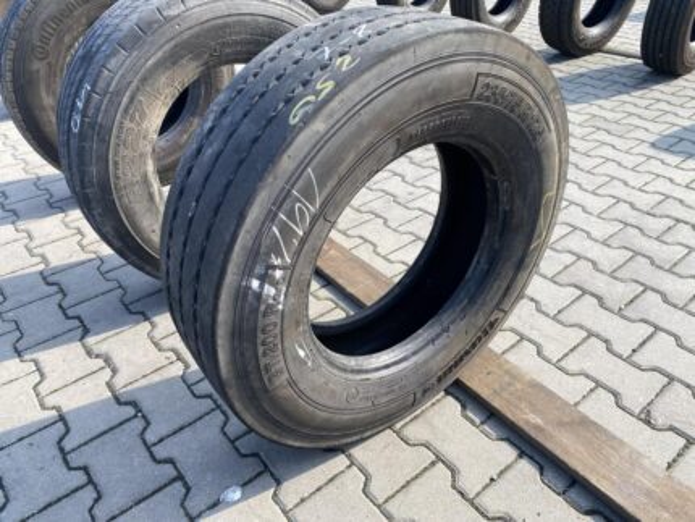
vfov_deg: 53.1
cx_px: 348
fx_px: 522
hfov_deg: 67.3
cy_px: 261
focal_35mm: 26
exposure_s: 1/597
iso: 32
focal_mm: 4.25
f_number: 1.8
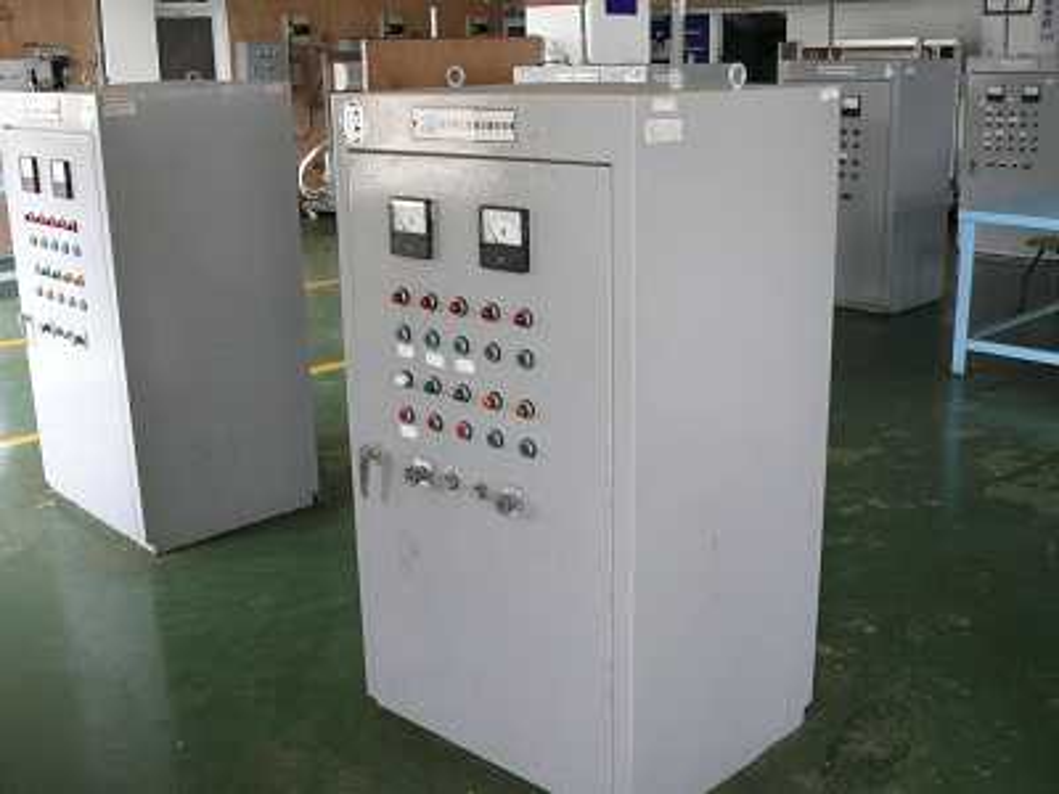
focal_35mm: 40
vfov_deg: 36.0
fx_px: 1224
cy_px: 397
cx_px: 530
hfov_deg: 46.8
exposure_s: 1/30
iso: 100
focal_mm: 8
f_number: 2.8
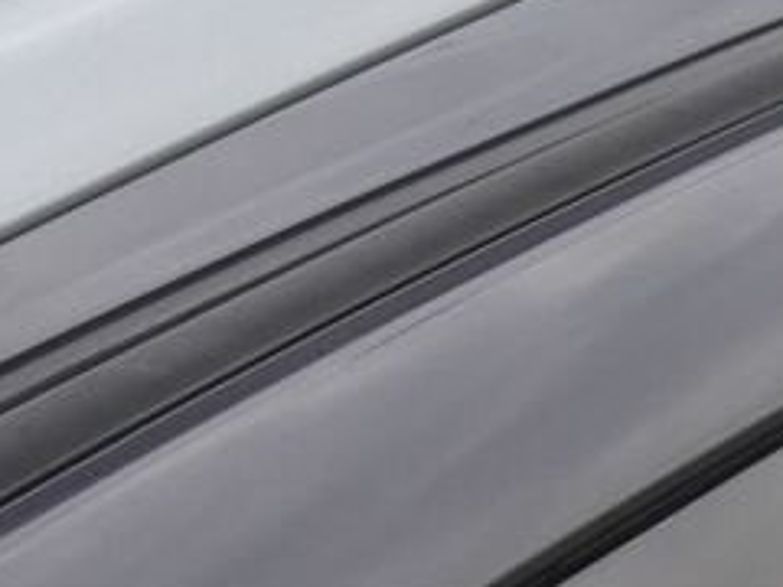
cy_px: 505
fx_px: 4818
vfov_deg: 7.0
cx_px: 150
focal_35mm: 213
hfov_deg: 9.3
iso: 80
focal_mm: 9
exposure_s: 1/125
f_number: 5.6
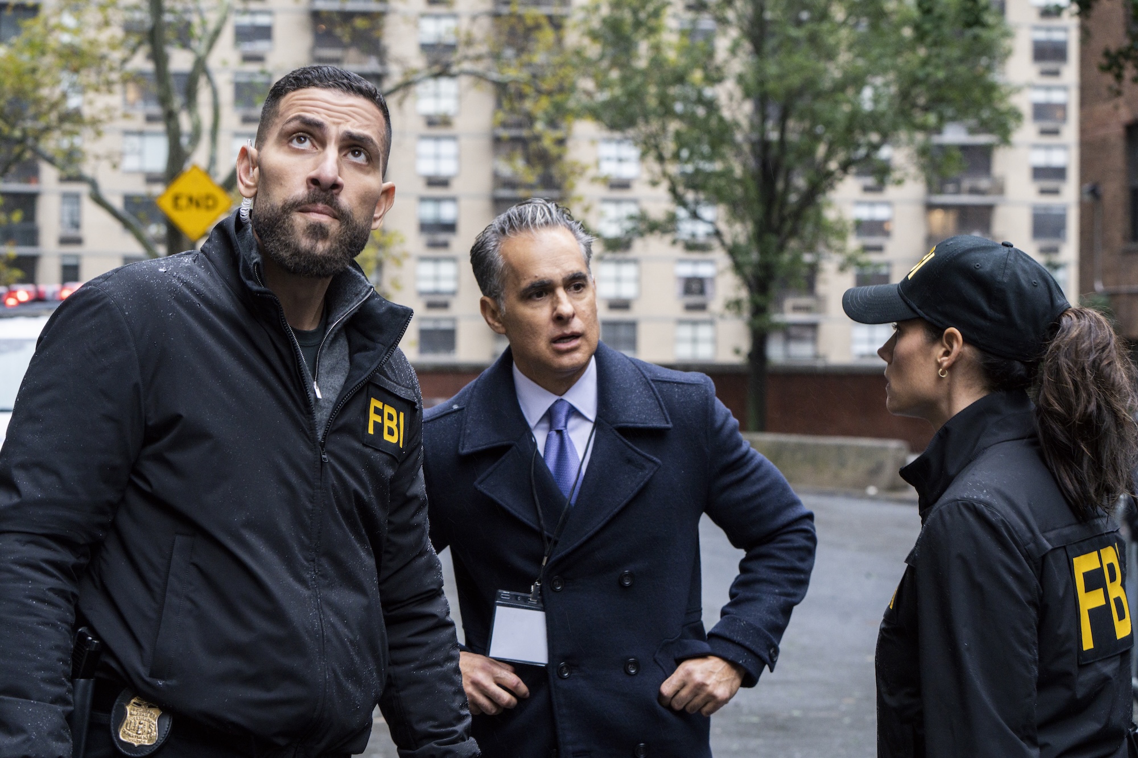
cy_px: 379
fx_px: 3161
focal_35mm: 100
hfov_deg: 20.4
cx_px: 569
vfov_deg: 13.7
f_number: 9
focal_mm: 100
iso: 1600
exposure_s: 1/125
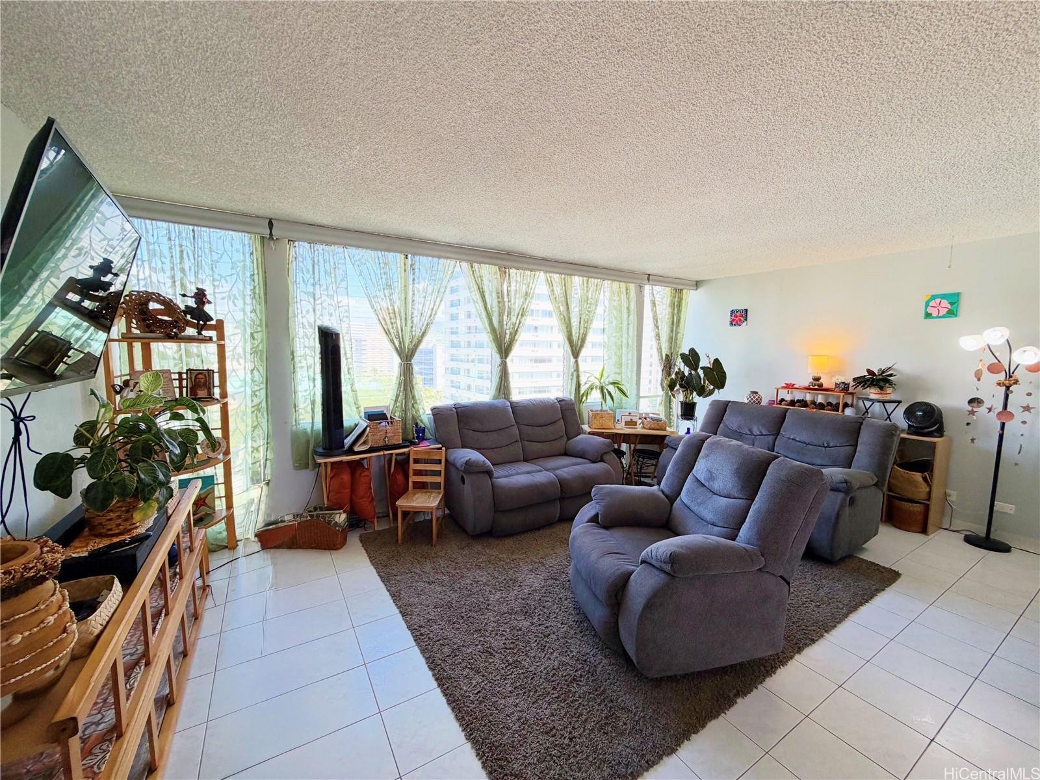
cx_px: 520
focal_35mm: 14
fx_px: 421
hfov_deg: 102.1
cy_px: 390
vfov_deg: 85.7
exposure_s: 1/120
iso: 80
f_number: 2.2
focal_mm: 2.22
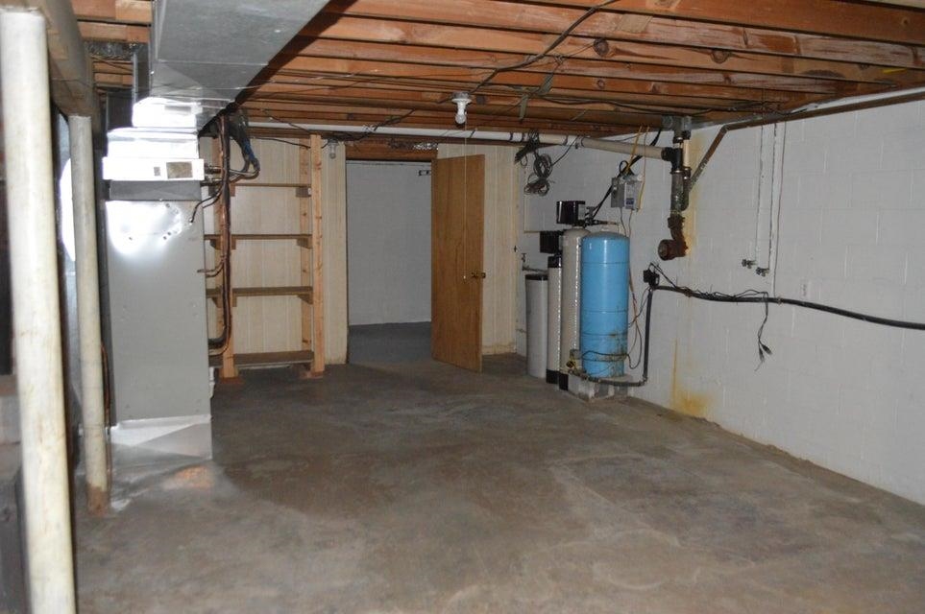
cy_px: 307
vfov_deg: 39.9
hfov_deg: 57.3
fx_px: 847
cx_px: 462
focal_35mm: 33
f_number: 3.8
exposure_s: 1/60
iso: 3200
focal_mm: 22
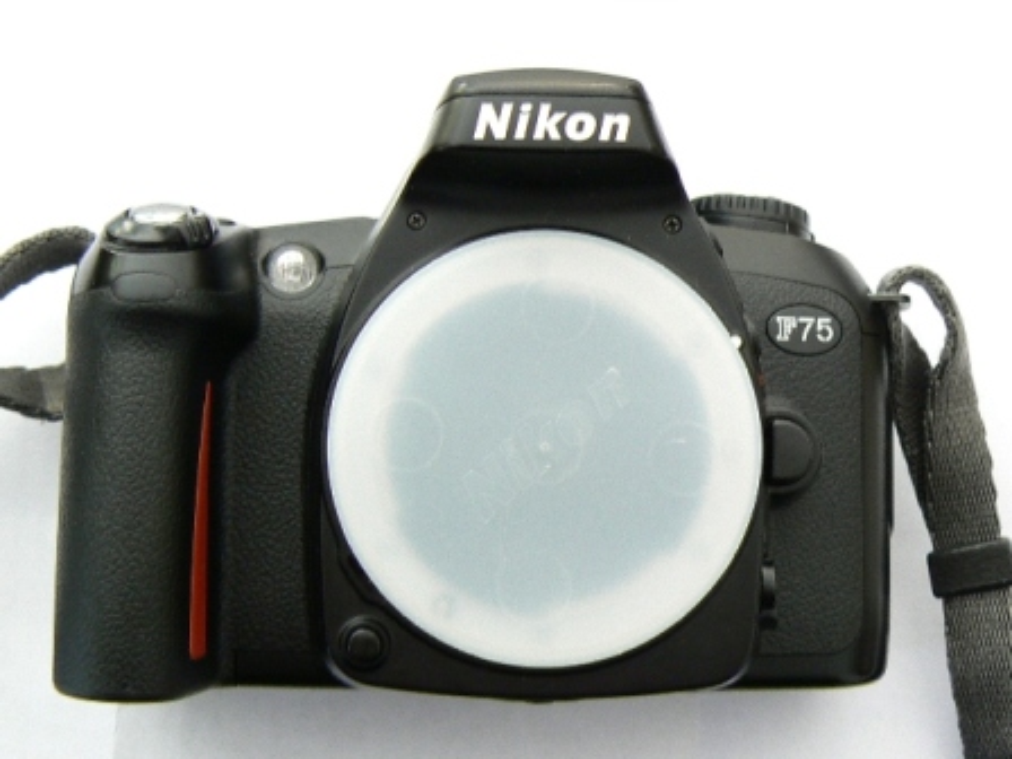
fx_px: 1462
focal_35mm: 50
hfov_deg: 38.2
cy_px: 380
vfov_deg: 29.1
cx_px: 506
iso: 100
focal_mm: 6.2
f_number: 2.8
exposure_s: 1/6
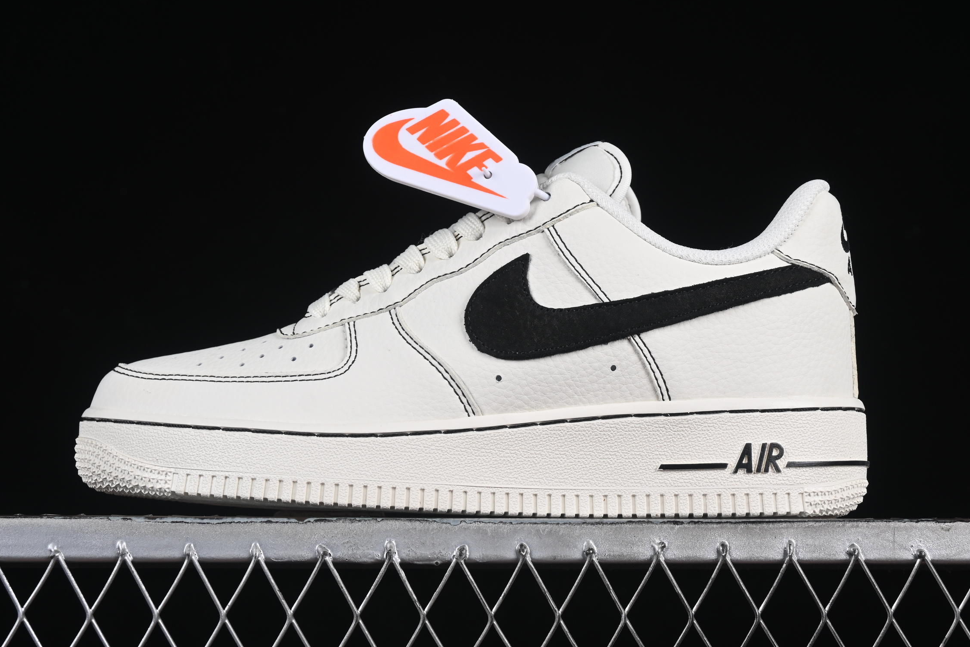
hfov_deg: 21.9
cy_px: 268
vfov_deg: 14.7
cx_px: 483
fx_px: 2506
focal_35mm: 93
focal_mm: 50
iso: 160
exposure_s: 1/80
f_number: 8
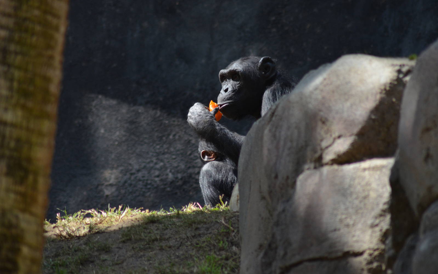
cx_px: 219
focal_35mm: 459
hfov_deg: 4.6
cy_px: 130
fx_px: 5478
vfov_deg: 2.9
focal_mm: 300
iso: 800
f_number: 5.6
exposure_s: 1/1000
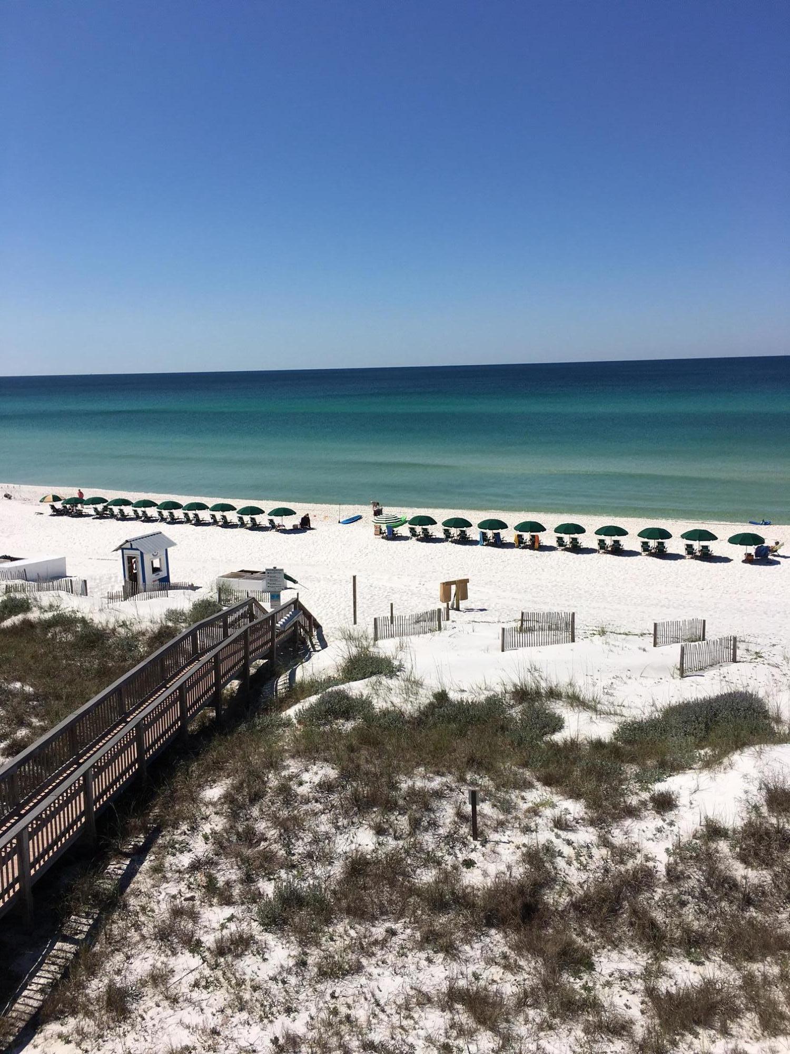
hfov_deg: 48.2
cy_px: 527
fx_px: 882
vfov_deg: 61.7
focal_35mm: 29
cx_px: 395
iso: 25
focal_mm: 4.15
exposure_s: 1/4049
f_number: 2.2
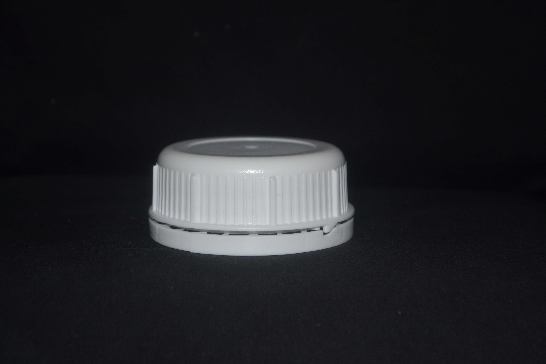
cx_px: 273
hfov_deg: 29.9
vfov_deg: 20.2
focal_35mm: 68
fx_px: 1024
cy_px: 182
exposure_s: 1/60
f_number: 5.3
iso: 560
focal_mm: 45
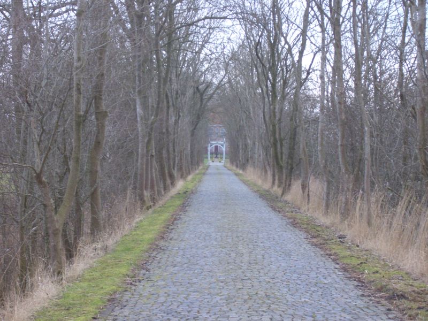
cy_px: 160
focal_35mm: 105
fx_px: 1298
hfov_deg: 18.7
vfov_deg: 14.1
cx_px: 214
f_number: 4.8
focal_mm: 17.4
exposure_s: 1/80
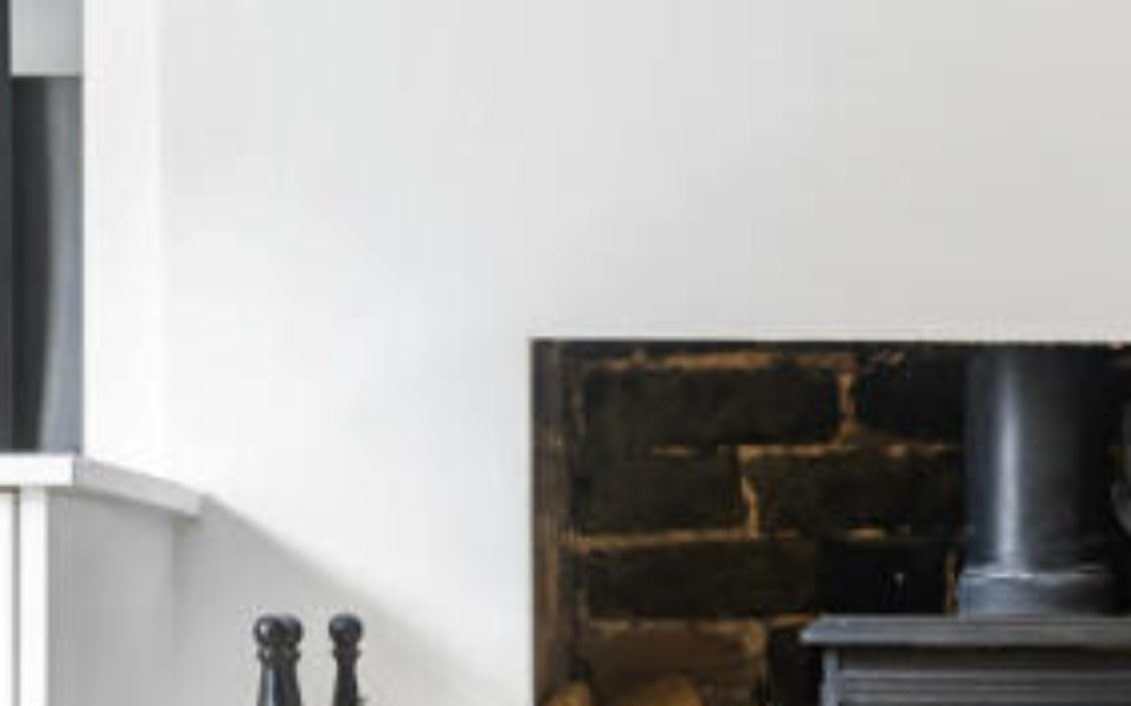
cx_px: 1037
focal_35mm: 83
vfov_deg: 15.4
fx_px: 2557
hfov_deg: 24.2
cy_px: 712
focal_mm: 35
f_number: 2.8
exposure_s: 1/250
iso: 1000
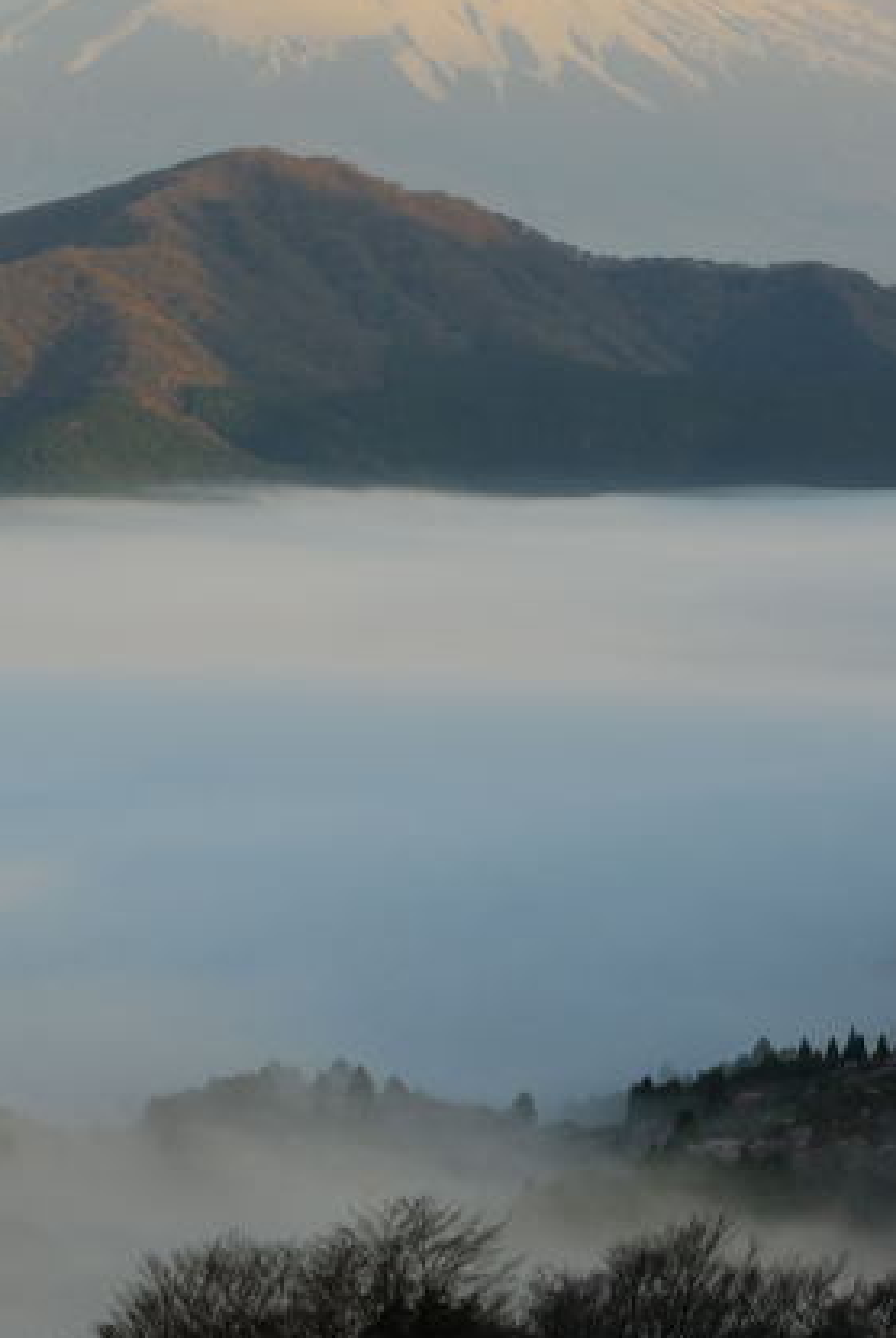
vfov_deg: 10.9
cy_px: 577
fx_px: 6993
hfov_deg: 7.3
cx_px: 395
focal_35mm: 188
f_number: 18
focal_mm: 65
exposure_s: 1/40
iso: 200
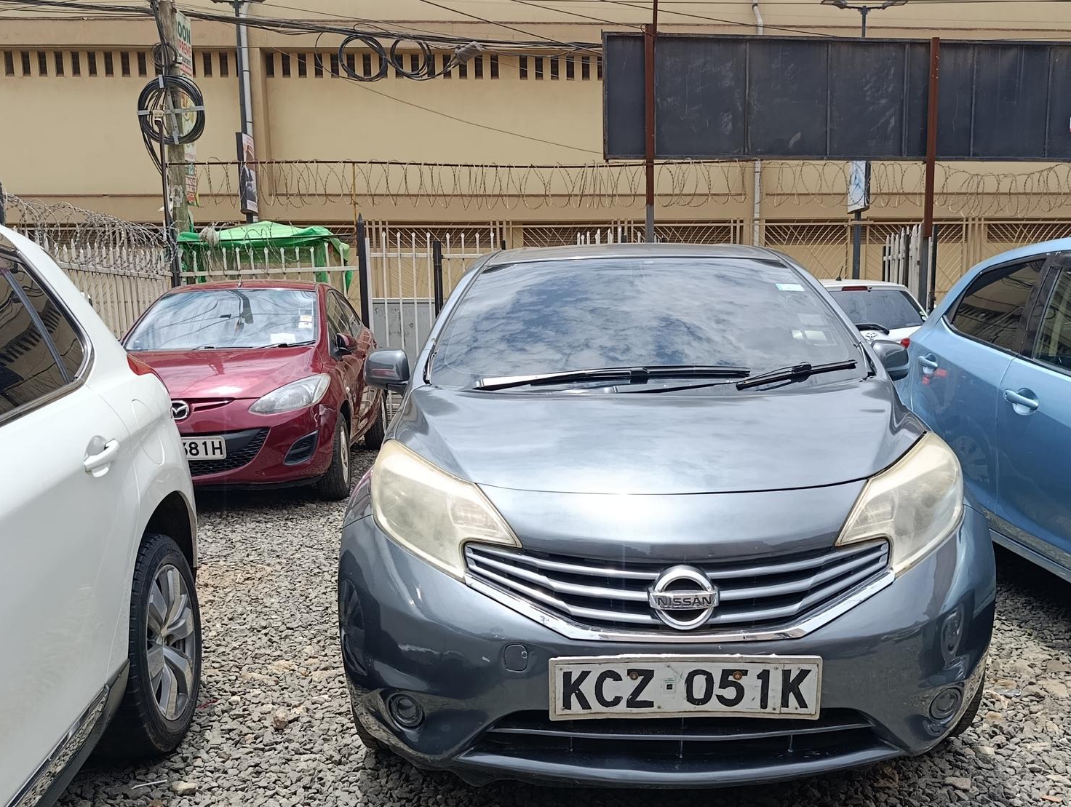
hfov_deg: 59.7
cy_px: 491
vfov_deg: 46.6
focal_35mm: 30
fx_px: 930
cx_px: 592
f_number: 1.65
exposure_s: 1/442
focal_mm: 6.11
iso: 50
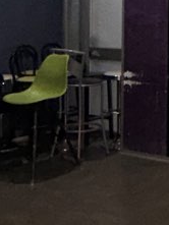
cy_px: 11
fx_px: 618
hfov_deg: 14.4
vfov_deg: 20.1
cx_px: 262
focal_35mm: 95
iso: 250
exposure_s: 1/25
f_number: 2.2
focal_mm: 2.22
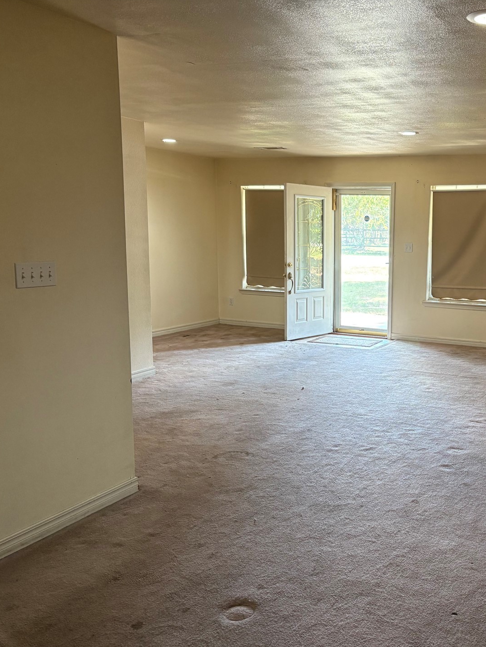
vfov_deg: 52.6
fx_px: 655
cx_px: 382
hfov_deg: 39.3
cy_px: 325
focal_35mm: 35
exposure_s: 1/60
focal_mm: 5.96
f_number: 1.6
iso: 200
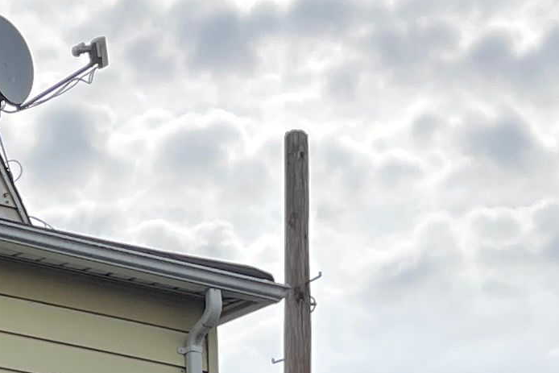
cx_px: -185
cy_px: 785
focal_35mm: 151
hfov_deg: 13.1
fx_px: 2345
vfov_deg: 8.5
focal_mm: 5.1
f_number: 1.6
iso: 32
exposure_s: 1/3448
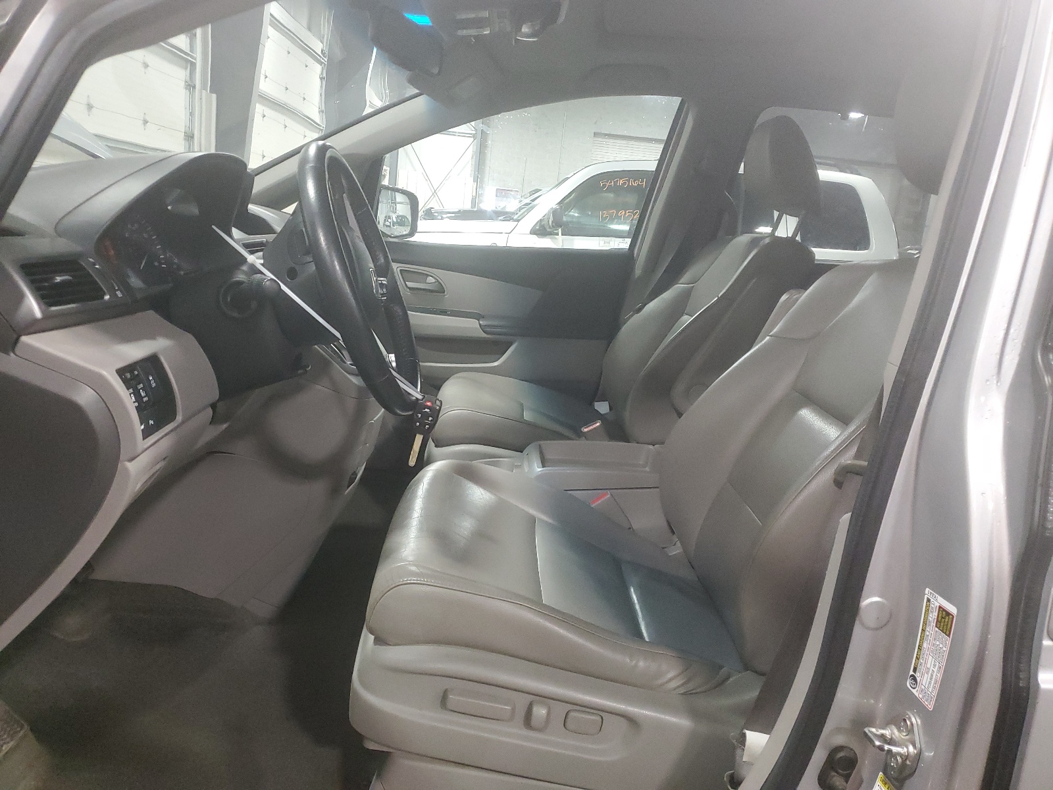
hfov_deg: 67.3
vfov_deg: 53.1
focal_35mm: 26
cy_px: 395
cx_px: 526
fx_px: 791
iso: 405
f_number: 1.5
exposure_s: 1/60.2
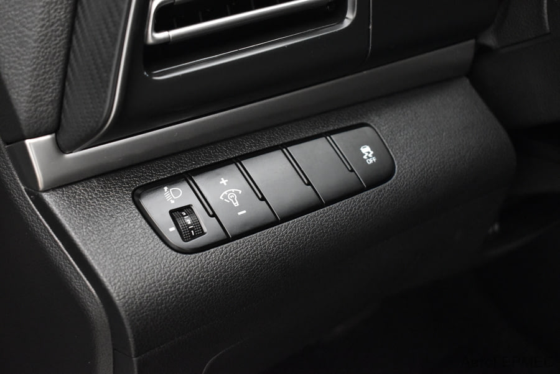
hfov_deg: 42.3
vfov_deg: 29.0
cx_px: 280
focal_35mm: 46
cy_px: 187
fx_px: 724
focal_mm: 31
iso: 4500
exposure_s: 1/50
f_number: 4.2
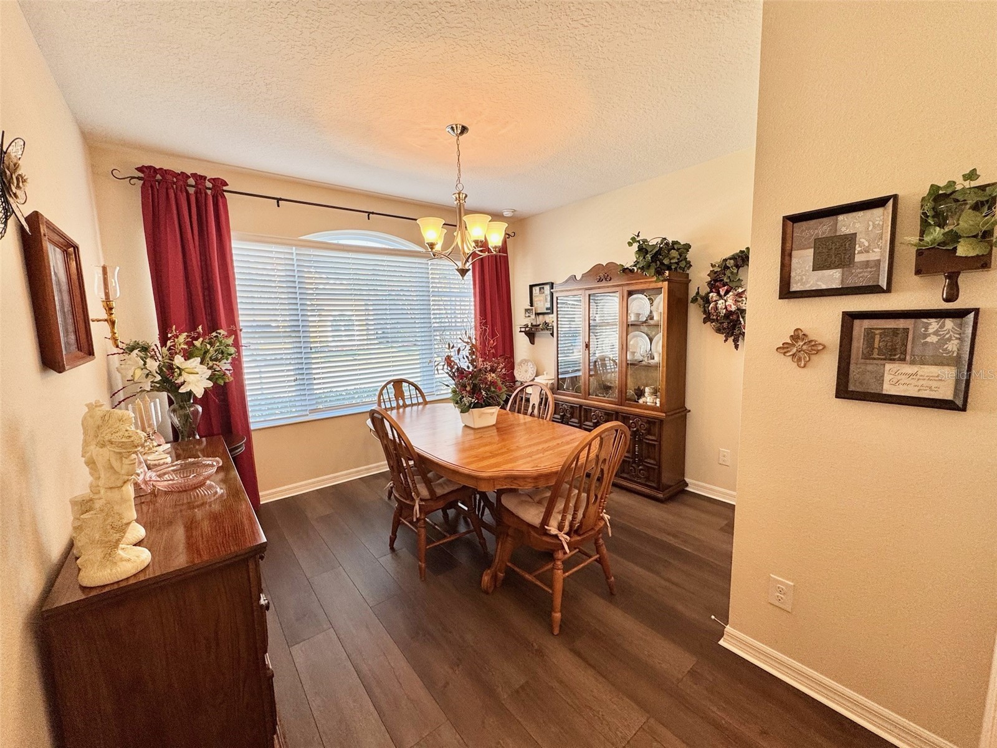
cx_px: 498
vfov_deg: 85.7
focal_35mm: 14
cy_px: 374
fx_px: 403
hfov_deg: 102.1
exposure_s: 1/120
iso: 100
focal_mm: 2.22
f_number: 2.2
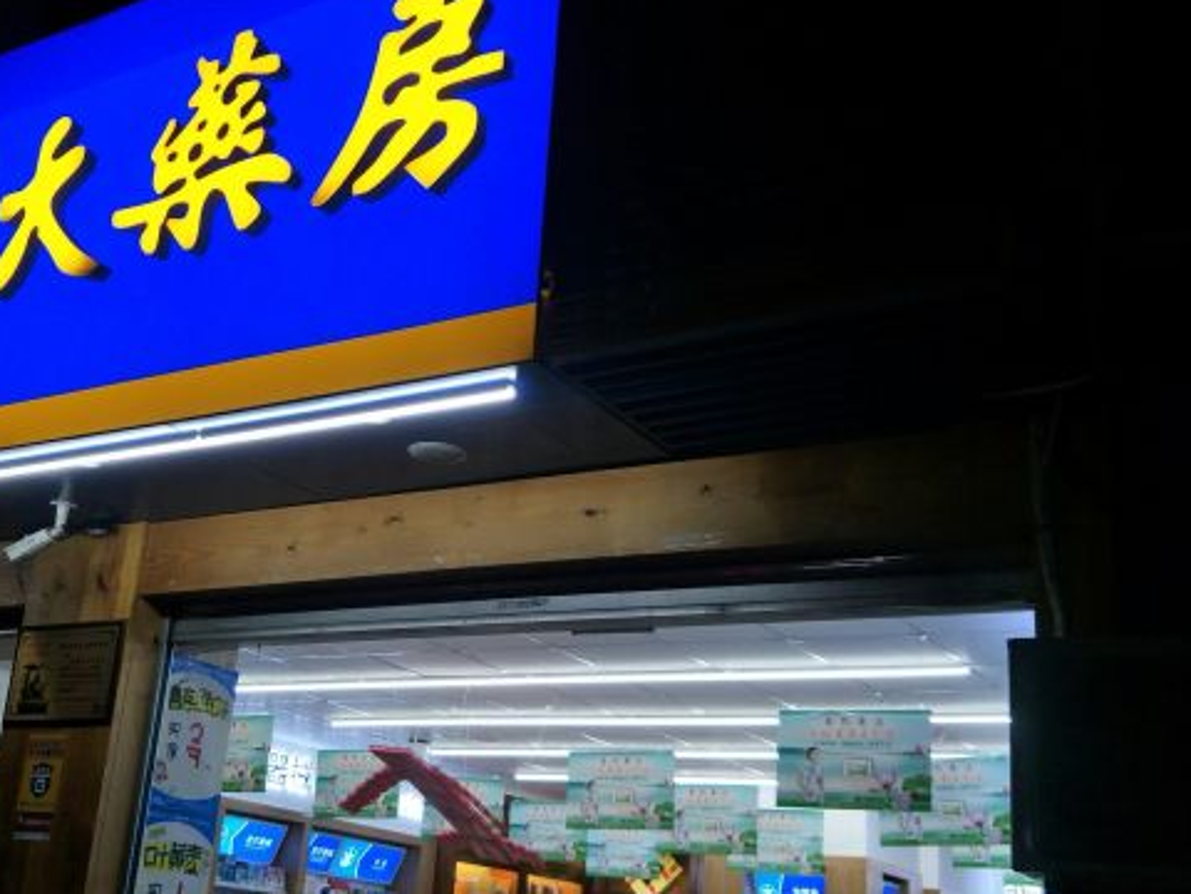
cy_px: 441
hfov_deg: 52.0
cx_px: 442
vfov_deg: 40.7
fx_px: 1204
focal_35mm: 35
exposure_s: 1/100
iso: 114
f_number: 1.7
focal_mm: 4.1
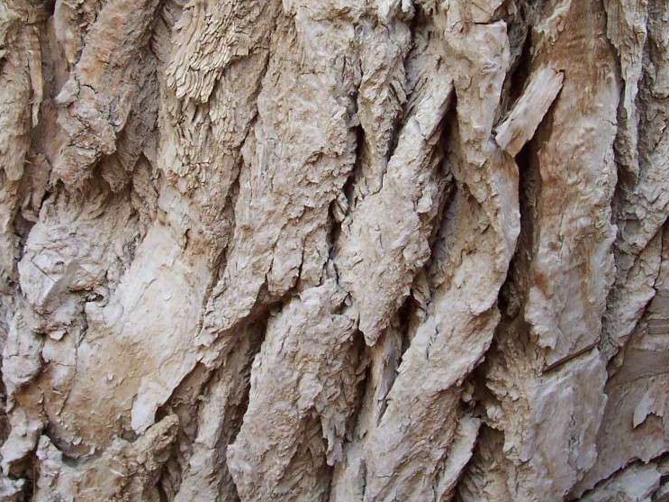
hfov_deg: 37.5
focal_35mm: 51
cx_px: 325
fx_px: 985
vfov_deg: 28.4
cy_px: 184
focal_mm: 5.6
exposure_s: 1/180
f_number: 2.8
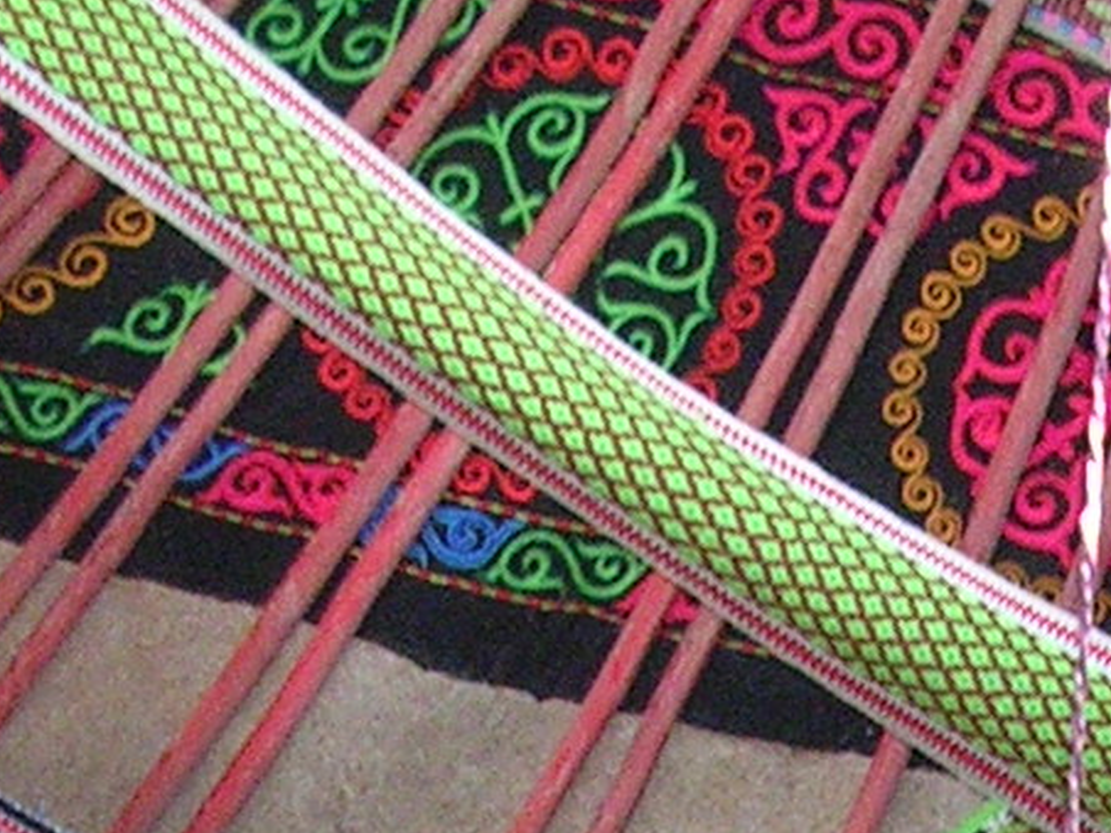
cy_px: 1840
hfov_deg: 11.3
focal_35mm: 172
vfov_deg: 8.1
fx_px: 5520
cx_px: 1342
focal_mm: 5.8
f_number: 2.8
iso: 157
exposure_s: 1/60.1
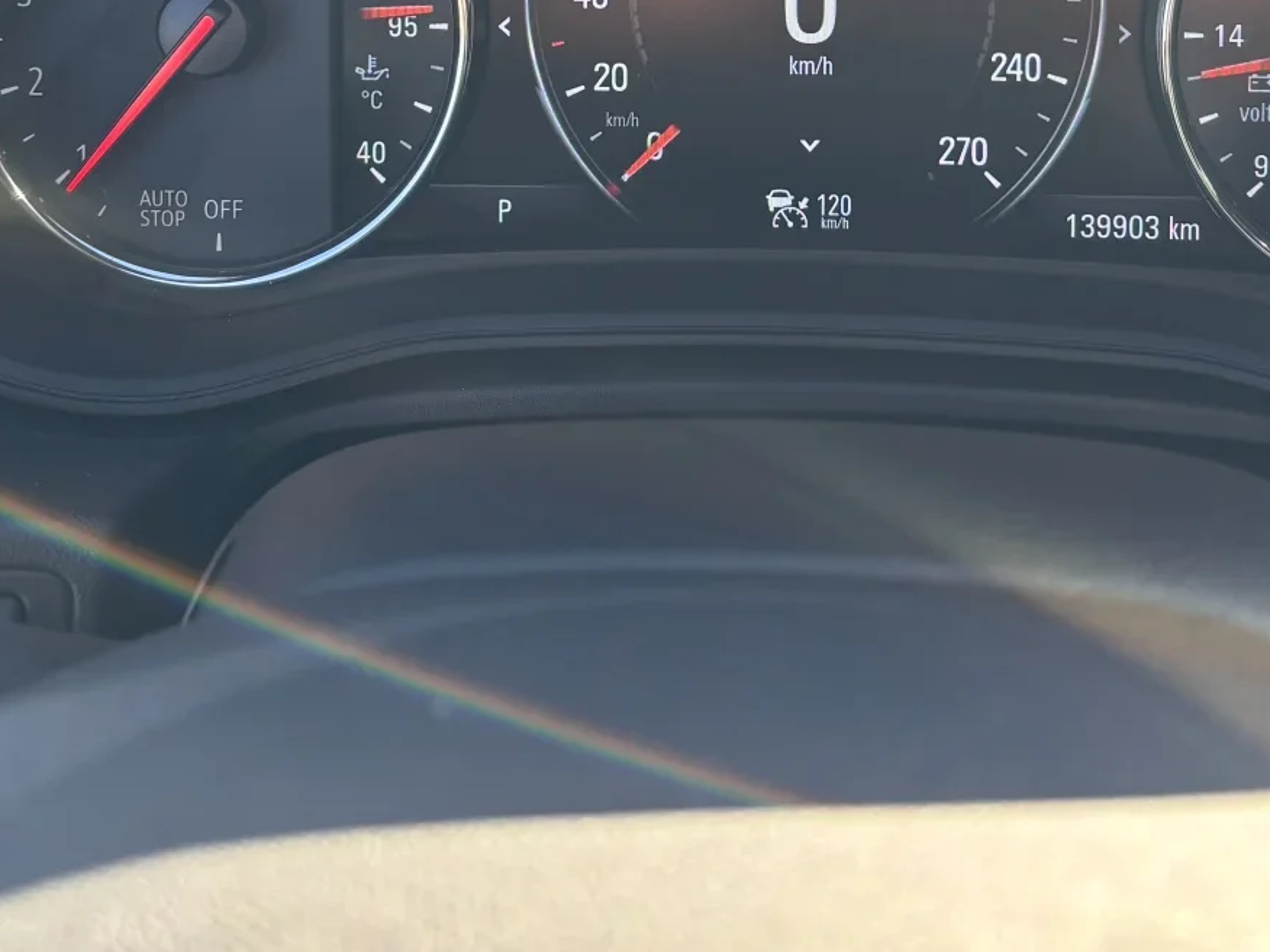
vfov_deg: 24.1
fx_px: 2091
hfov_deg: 33.7
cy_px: -75
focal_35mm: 57
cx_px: 715
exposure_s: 1/209
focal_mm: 5.96
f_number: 1.6
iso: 50
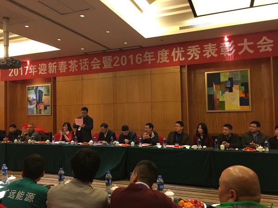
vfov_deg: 48.2
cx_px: 139
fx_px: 233
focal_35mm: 29
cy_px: 104
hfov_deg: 61.7
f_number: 2.2
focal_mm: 4.15
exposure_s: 1/25
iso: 200
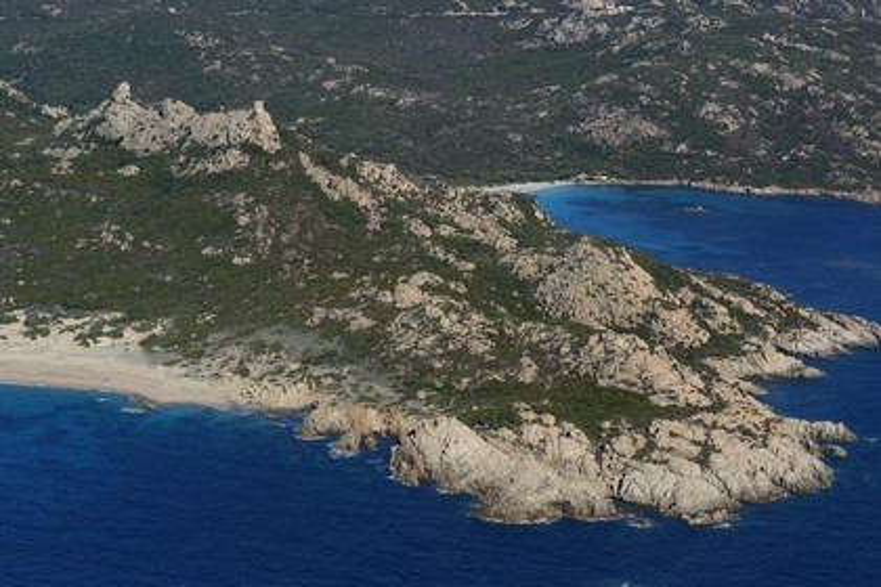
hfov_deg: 22.1
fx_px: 2251
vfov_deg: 14.9
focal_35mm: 92
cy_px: 294
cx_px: 440
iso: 400
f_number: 10
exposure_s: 1/800
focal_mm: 92
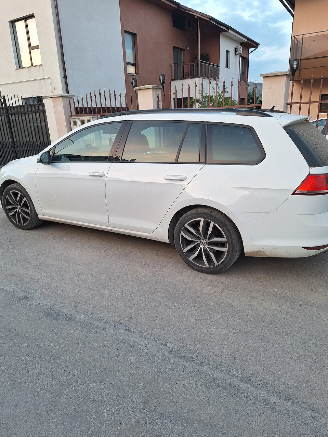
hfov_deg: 56.8
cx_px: 159
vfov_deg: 71.6
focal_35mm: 24
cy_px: 224
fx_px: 303
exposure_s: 1/50
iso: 50
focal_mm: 5.54
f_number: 1.8
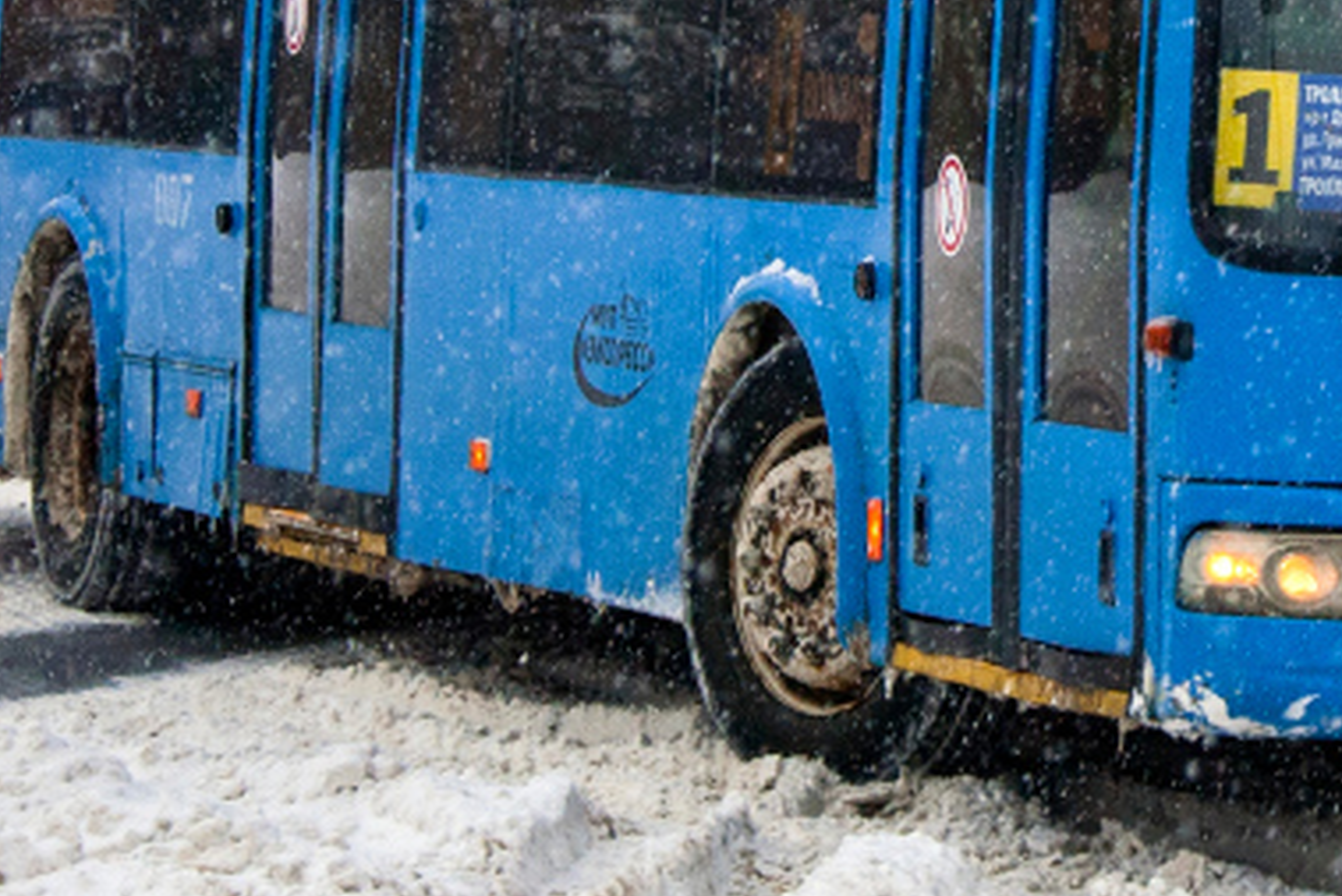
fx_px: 8641
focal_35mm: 232
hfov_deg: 8.8
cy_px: -336
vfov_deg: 5.9
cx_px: 1314
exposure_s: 1/200
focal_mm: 45
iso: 200
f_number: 4.8
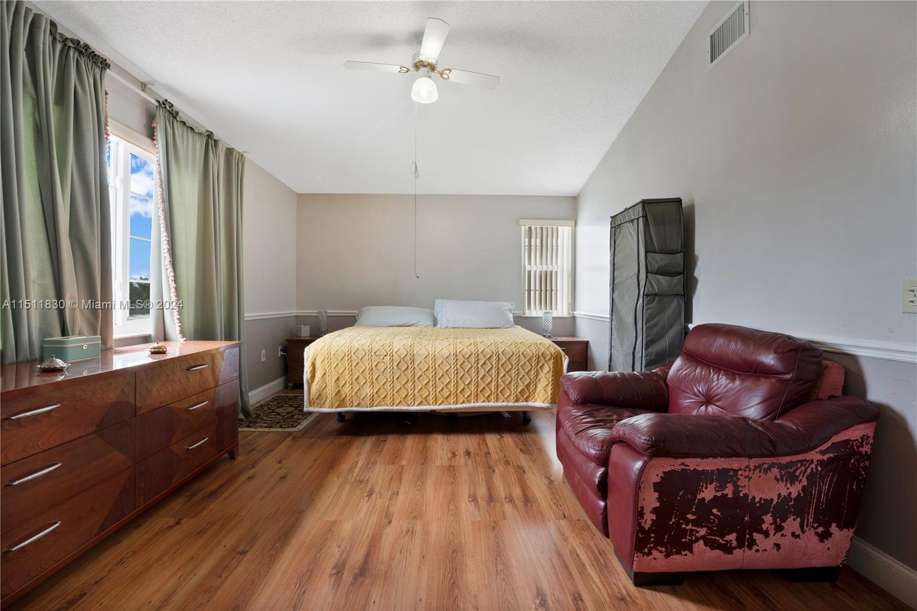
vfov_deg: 81.2
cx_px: 458
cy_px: 306
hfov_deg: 104.3
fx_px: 357
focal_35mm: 14
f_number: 9
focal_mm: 14
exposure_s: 2.5
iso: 100
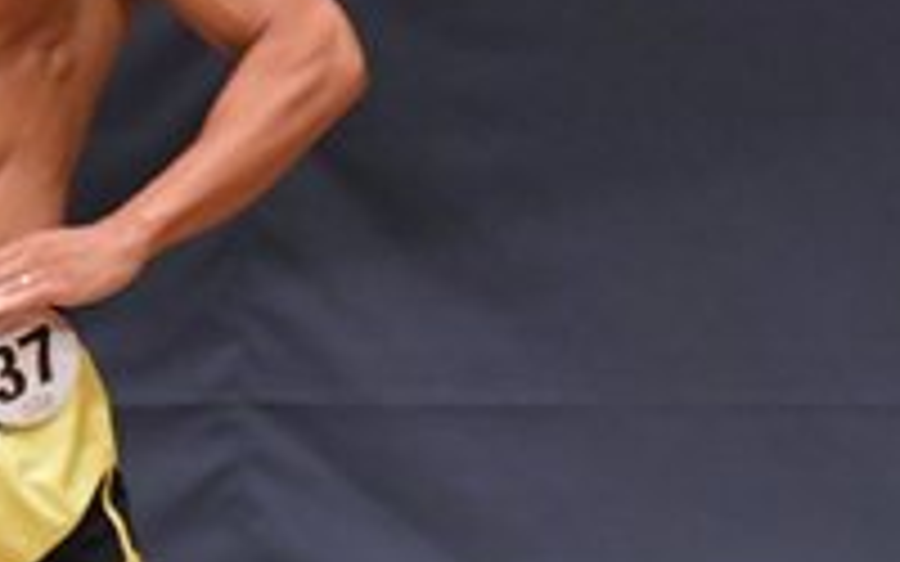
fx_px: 29115
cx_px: -70
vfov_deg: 1.1
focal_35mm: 1187
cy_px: 414
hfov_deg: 1.8
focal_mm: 200
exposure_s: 1/400
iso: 6400
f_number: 5.6
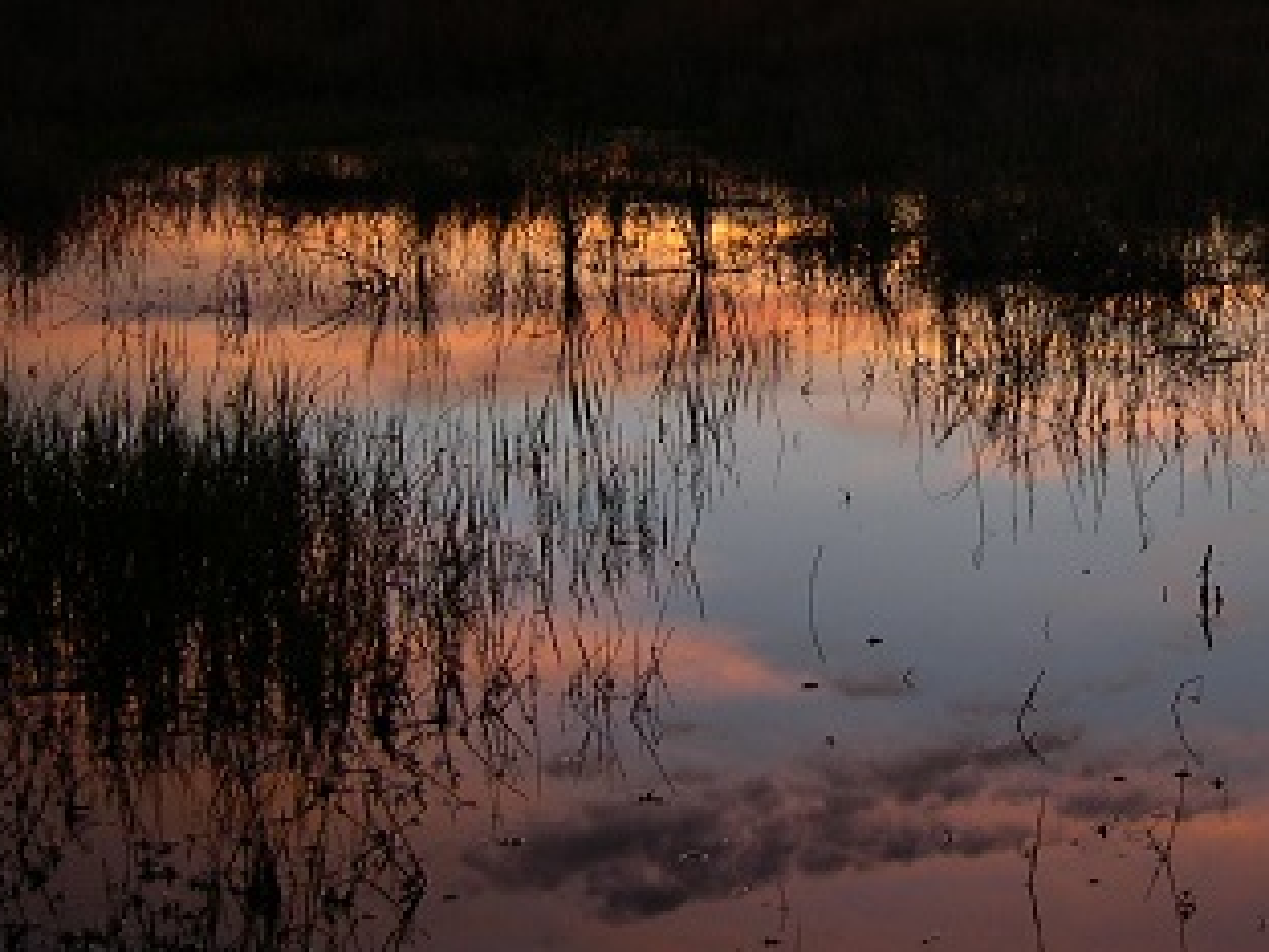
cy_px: 57
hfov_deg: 24.7
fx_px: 2859
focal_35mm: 78
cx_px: 988
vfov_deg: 18.5
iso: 100
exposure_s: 1/96.2
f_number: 2.8
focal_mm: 8
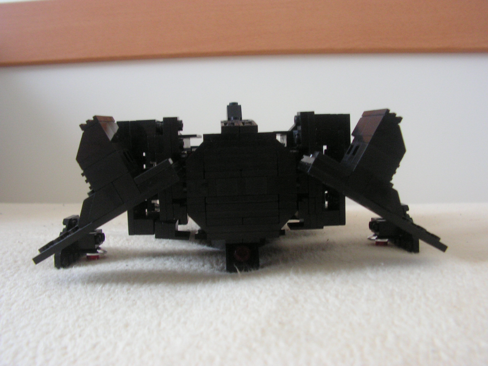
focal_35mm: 36
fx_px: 508
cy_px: 183
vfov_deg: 39.7
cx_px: 244
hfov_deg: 51.4
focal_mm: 6
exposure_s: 1/15
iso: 200
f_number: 3.2
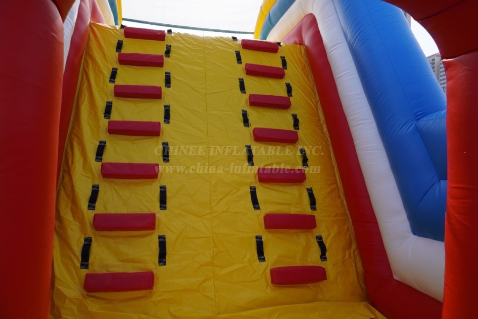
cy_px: 160
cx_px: 239
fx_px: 319
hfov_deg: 73.7
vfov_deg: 53.1
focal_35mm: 24
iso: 100
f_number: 8
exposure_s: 1/125
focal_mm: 16
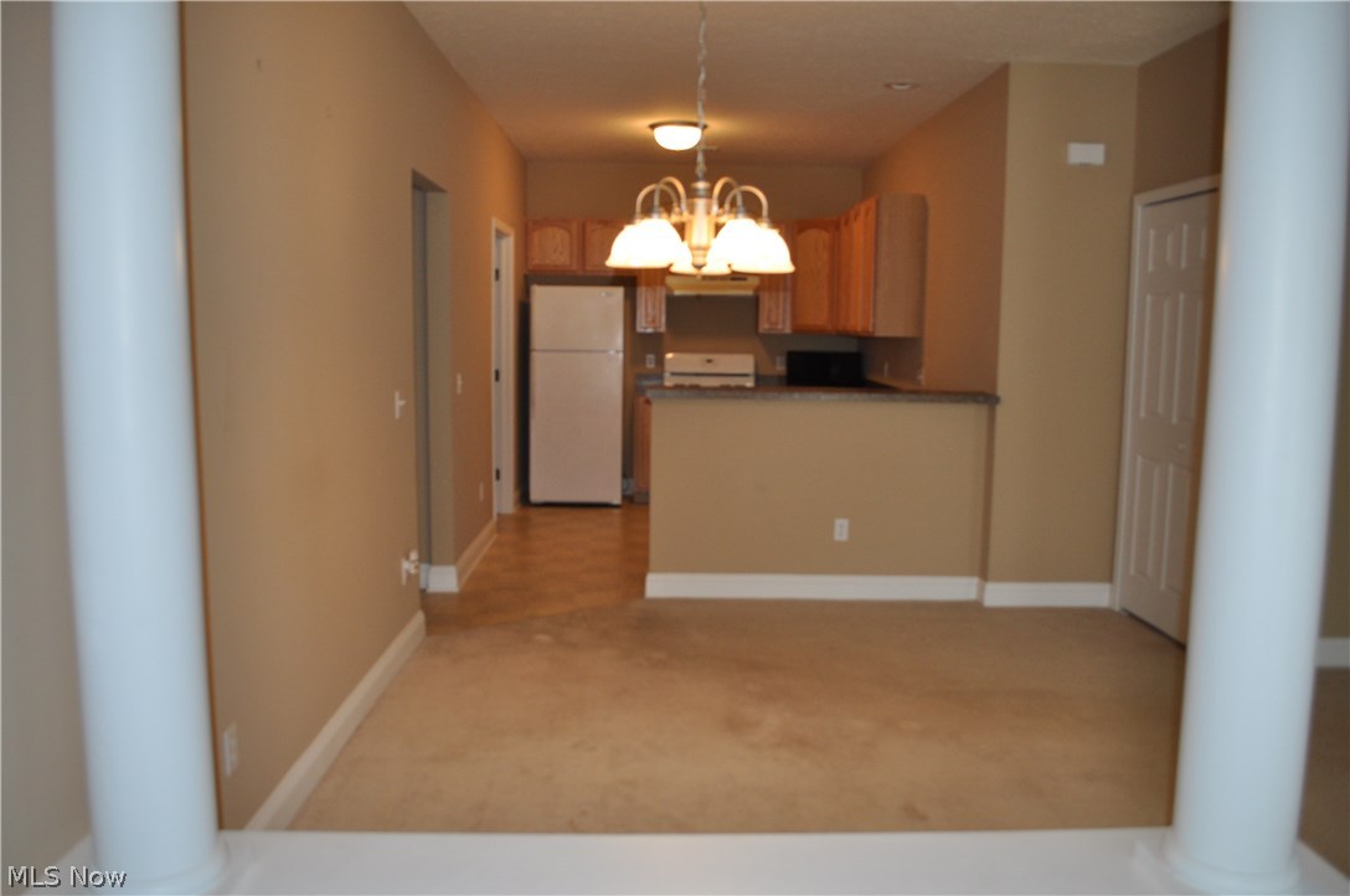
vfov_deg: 47.8
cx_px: 675
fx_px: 1011
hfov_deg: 67.5
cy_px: 448
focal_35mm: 27
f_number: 3.5
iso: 500
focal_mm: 18
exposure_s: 1/125
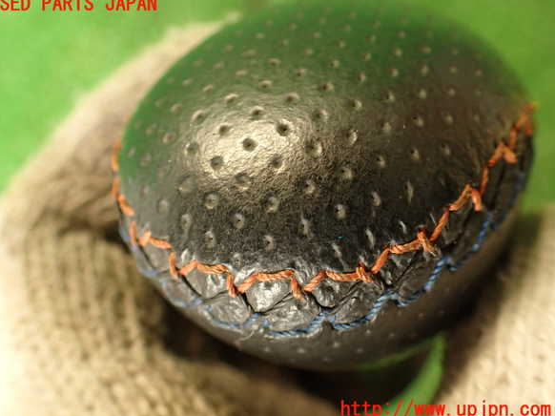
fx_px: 529
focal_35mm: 33
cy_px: 207
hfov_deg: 55.4
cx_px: 270
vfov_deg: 42.9
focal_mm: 5.79
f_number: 2.4
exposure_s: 1/30
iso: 320
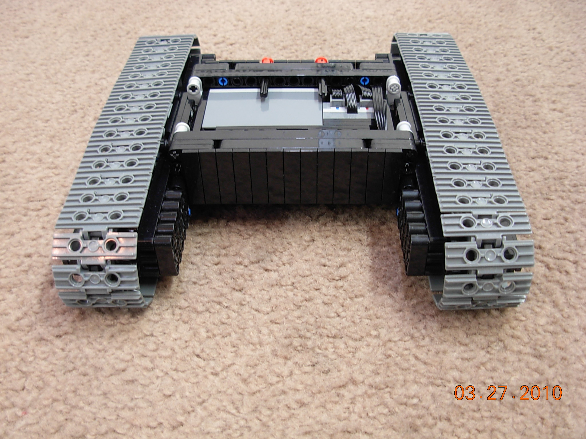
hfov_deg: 49.0
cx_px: 293
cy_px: 220
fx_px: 643
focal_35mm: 38
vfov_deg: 37.7
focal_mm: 6.3
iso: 79
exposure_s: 1/5.8
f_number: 2.9
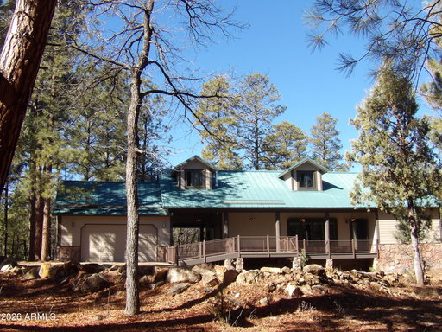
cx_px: 221
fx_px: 587
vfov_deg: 31.5
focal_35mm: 46
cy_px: 166
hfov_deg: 41.2
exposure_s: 1/68
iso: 100
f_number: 7.6
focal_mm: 8.2
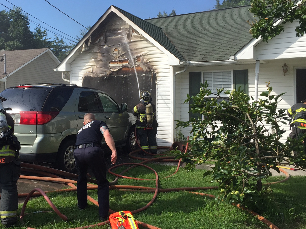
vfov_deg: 36.7
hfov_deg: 47.5
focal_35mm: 39
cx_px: 119
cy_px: 97
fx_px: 345
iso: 32
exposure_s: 1/1464
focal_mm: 4.15
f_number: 2.2
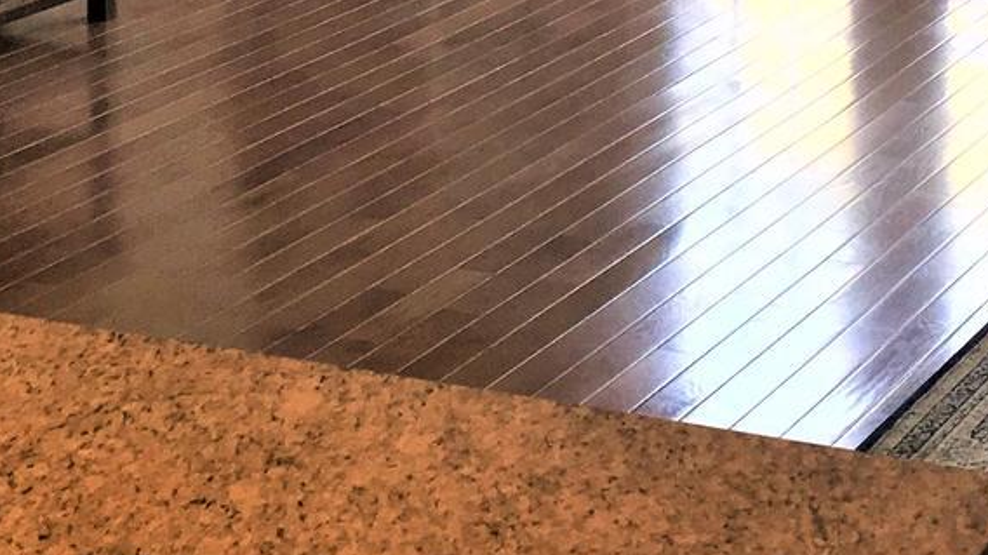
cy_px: -431
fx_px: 2985
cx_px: 678
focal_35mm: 114
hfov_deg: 18.7
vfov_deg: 10.1
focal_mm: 4.15
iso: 32
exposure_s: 1/60
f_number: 2.2
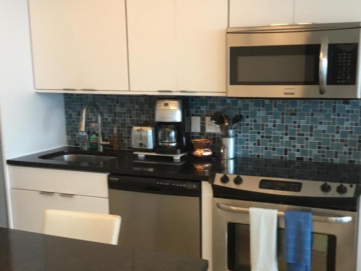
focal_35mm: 40
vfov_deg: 35.9
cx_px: 199
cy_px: 151
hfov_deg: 46.7
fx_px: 417
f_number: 2.4
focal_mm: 3.3
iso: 200
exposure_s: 1/30
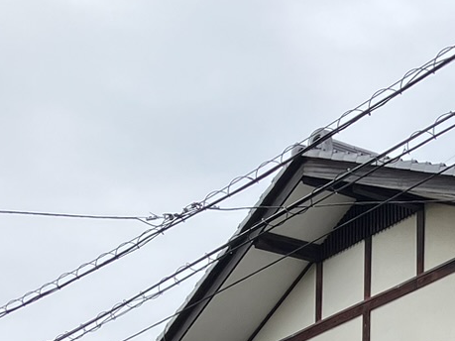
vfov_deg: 11.0
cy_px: 624
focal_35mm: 125
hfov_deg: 14.3
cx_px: 767
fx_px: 1643
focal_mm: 3.99
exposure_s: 1/796
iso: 32
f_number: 1.8
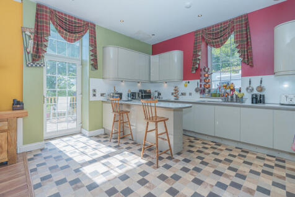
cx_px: 148
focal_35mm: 16
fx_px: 131
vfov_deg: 73.7
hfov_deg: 96.8
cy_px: 98
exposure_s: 1/60
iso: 250
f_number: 9
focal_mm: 16
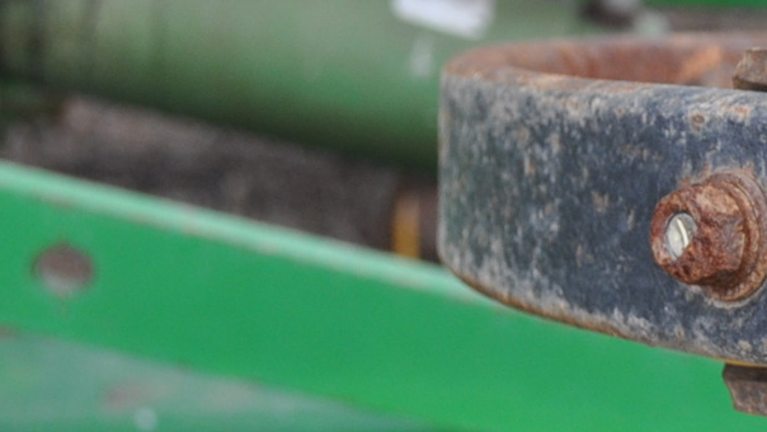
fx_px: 3173
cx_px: 1043
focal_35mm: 156
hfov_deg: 13.2
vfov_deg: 7.8
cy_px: 263
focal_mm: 28
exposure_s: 1/100
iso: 400
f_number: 5
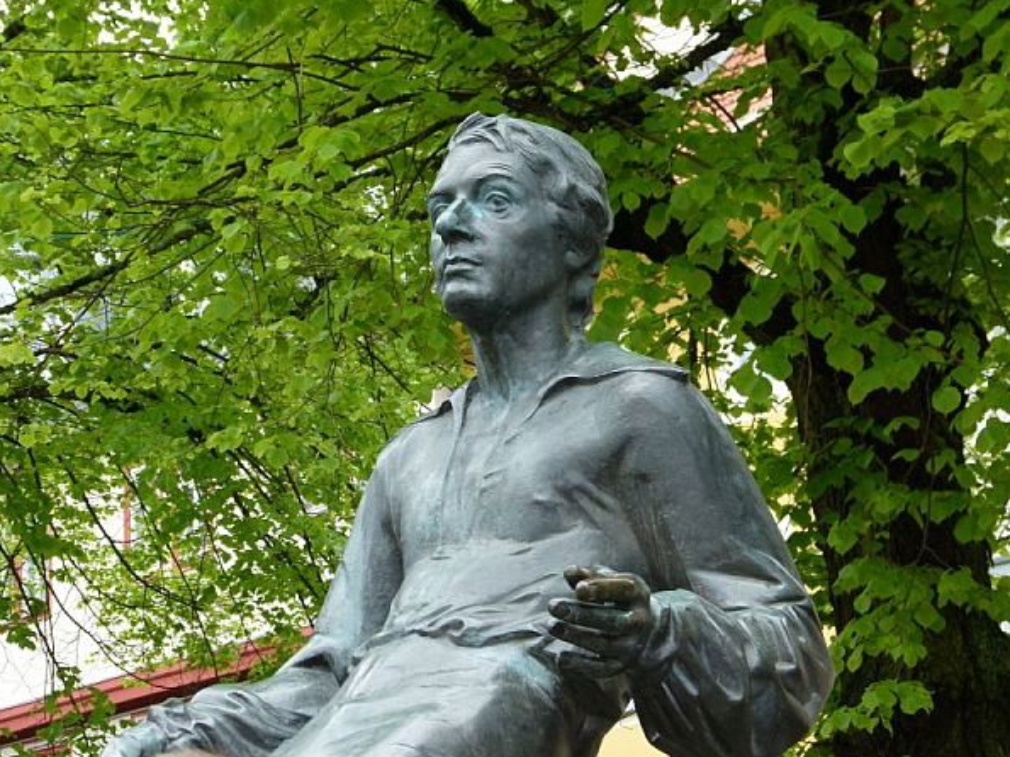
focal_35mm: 114
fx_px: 3326
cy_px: 377
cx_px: 502
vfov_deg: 13.0
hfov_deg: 17.3
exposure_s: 1/125
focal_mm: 20.4
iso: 100
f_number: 4
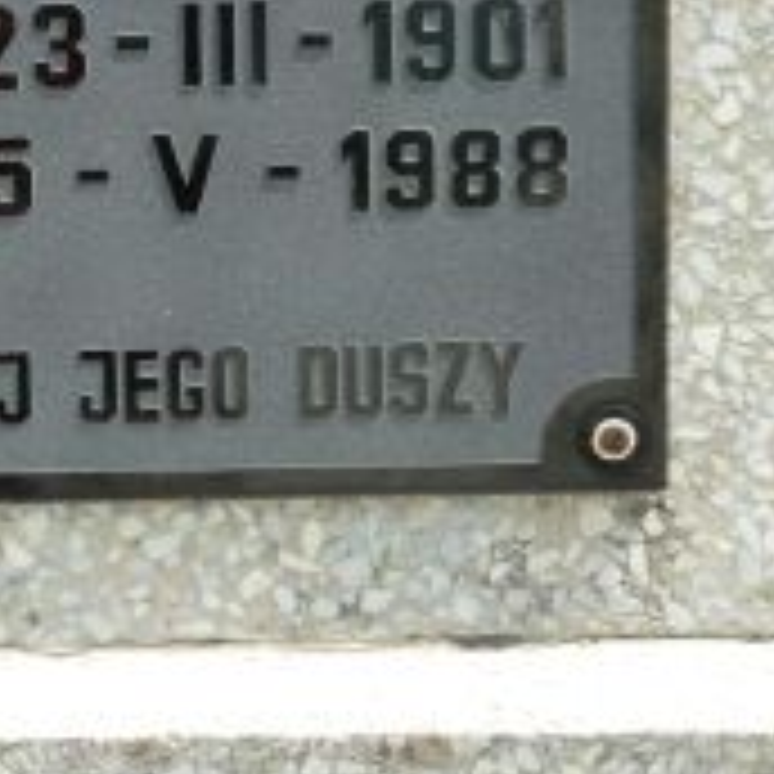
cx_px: 81
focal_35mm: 338
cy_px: -9
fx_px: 8550
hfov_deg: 5.2
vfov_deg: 5.2
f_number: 4.5
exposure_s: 1/400
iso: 250
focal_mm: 22.5
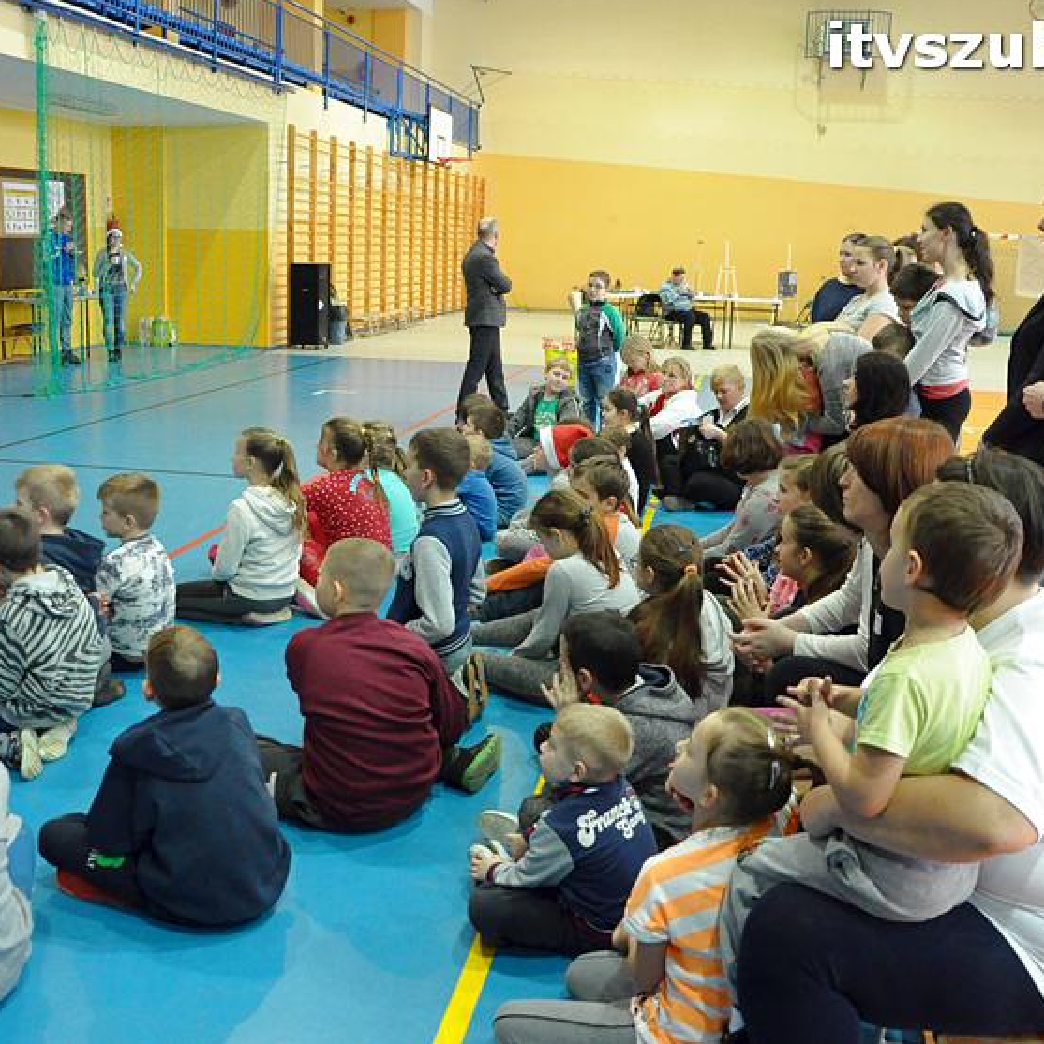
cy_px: 518
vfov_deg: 47.2
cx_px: 454
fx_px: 1194
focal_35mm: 35
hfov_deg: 47.1
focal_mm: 18
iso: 3200
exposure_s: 1/60
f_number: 4.5
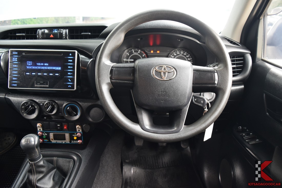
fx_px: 211
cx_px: 141
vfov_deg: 47.9
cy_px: 94
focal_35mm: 27
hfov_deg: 67.4
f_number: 5
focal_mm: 18
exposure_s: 1/15
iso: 1000
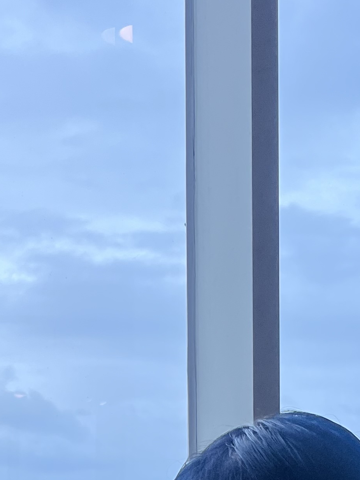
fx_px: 1178
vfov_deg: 21.6
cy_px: 552
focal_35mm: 85
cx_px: 249
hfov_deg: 17.3
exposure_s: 1/852
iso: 50
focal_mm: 5.1
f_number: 1.6
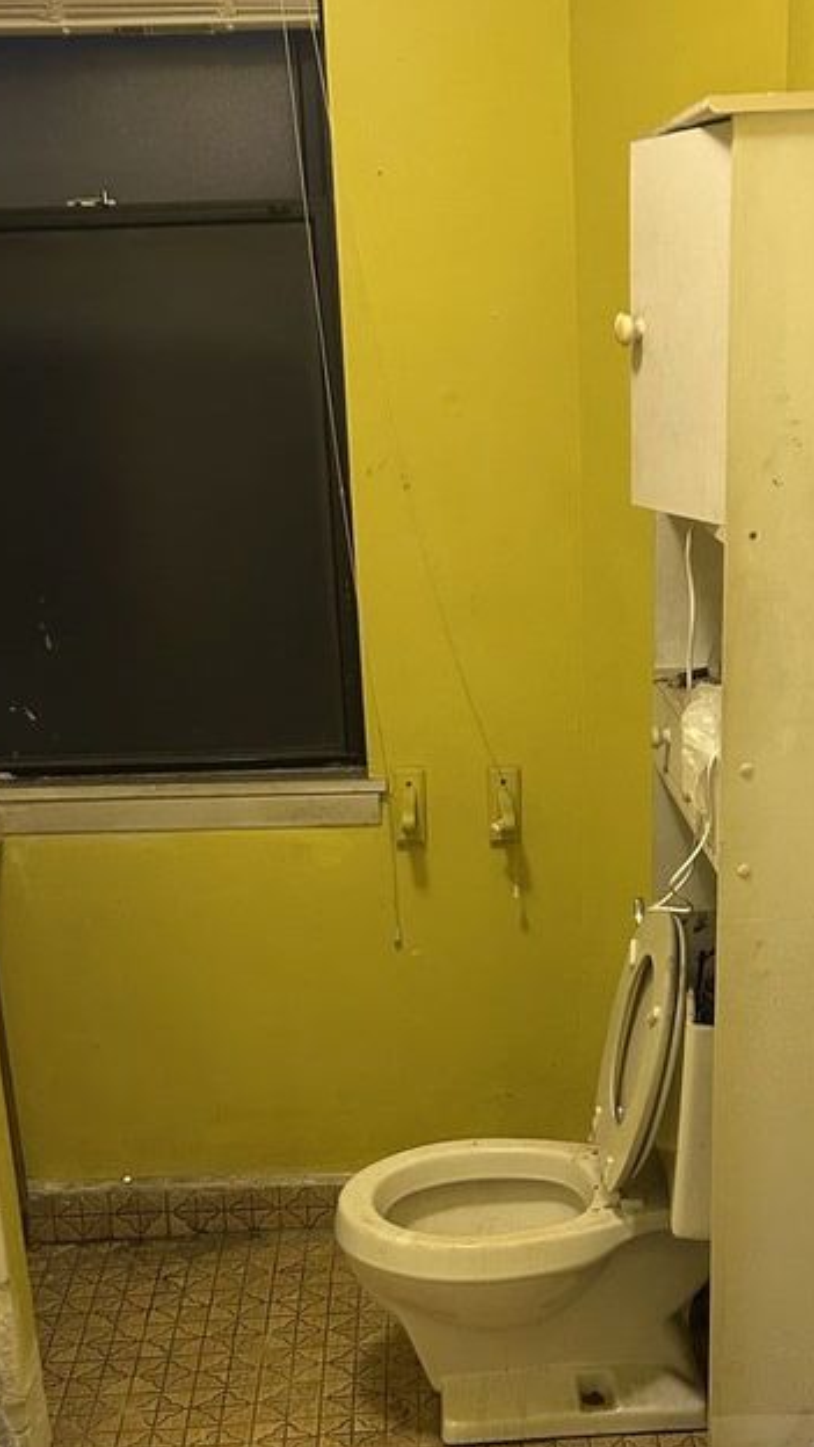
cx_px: 501
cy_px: 1057
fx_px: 1880
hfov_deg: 24.4
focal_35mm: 49
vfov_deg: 41.1
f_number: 1.5
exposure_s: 1/60
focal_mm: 5.7
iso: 320
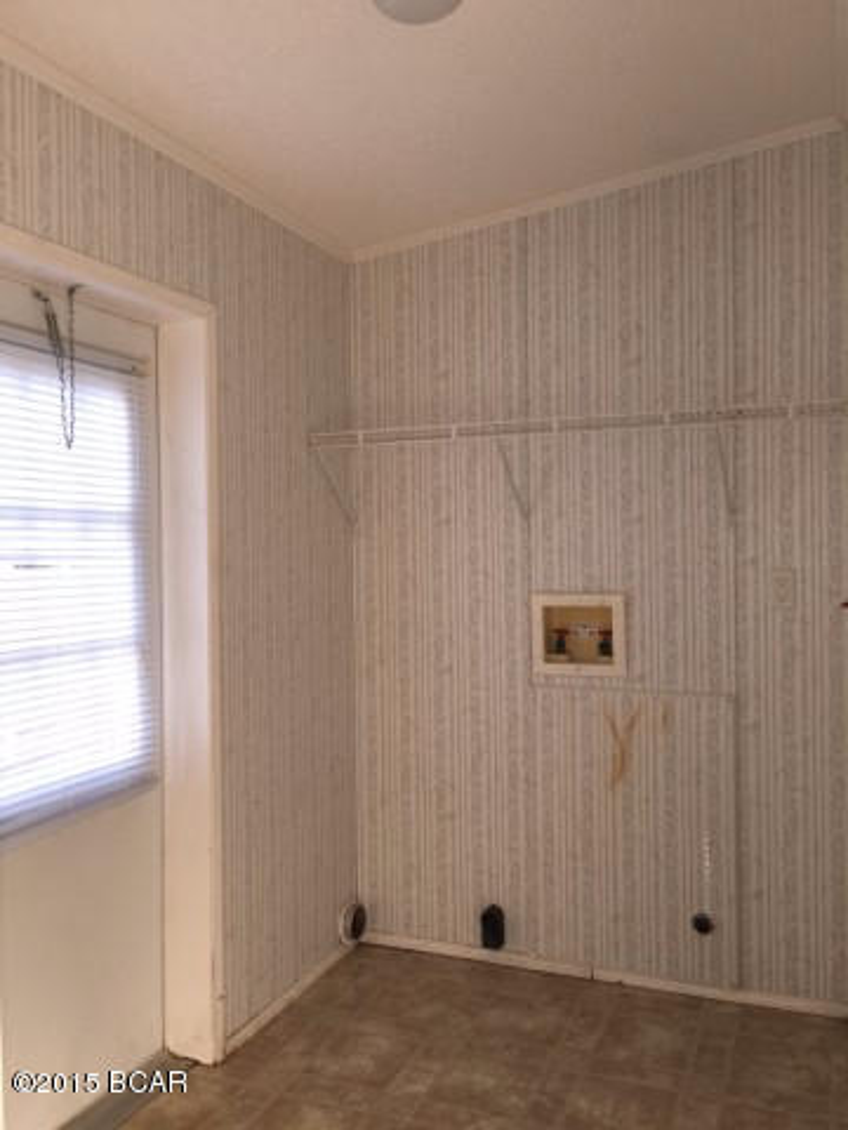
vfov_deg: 61.7
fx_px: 947
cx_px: 424
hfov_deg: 48.2
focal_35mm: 29
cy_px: 565
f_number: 2.2
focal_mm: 4.15
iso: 40
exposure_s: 1/30
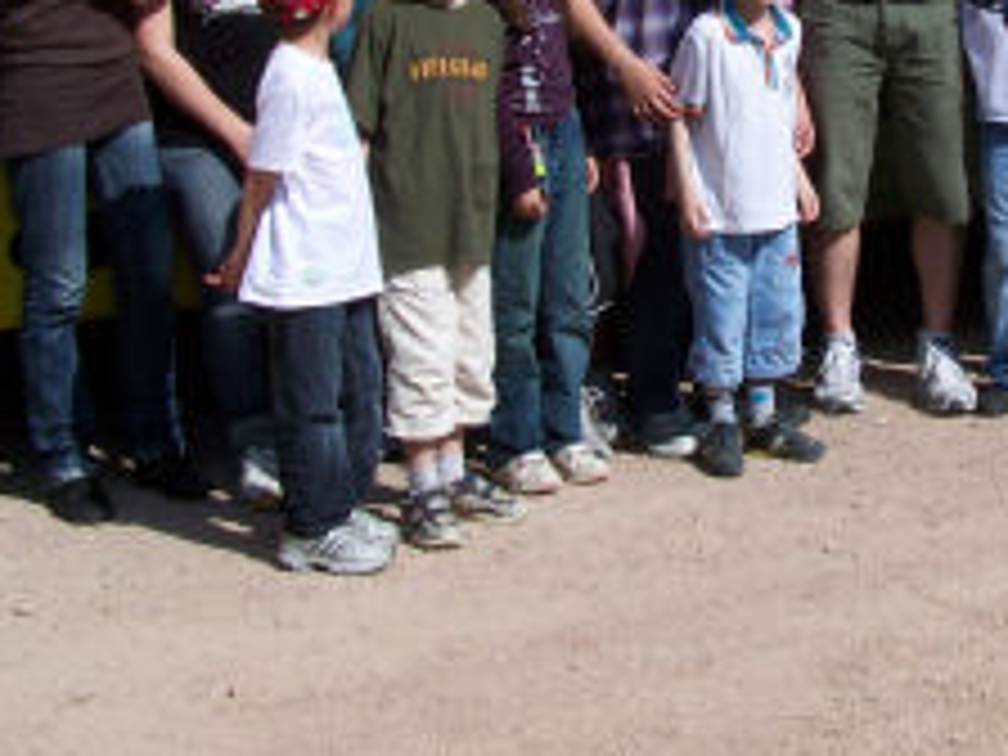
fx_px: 2475
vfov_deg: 17.1
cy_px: 65
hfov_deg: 22.7
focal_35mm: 85
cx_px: 788
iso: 64
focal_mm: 6.3
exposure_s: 1/500
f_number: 5.6
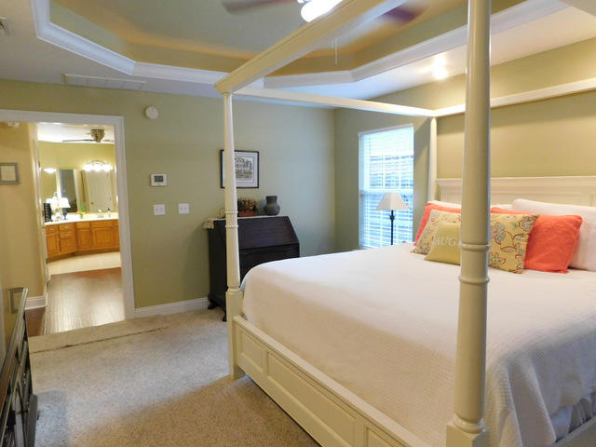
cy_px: 224
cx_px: 298
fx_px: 396
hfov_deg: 73.9
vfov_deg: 58.9
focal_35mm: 23
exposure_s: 1/30
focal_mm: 4
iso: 360
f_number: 3
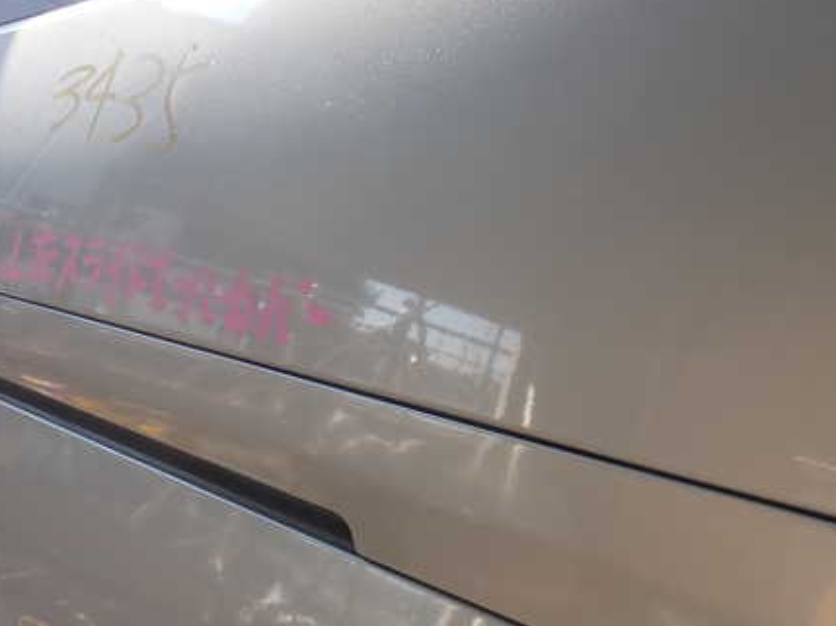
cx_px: 357
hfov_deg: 44.7
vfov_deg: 34.3
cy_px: 347
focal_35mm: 42
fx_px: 1013
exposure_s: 1/200
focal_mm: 5.4
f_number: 3.2
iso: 100
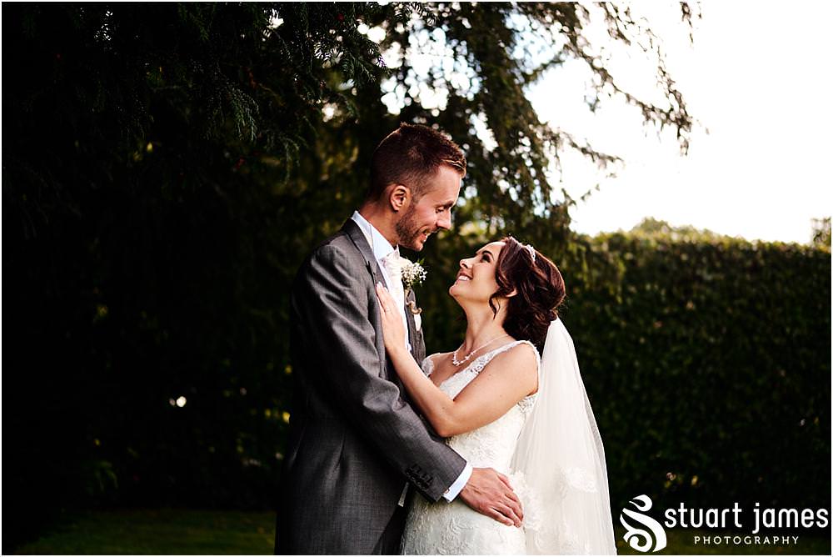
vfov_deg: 18.2
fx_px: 1736
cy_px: 278
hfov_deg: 27.0
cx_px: 416
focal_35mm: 75
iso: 400
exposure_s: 1/1250
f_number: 2
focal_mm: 50
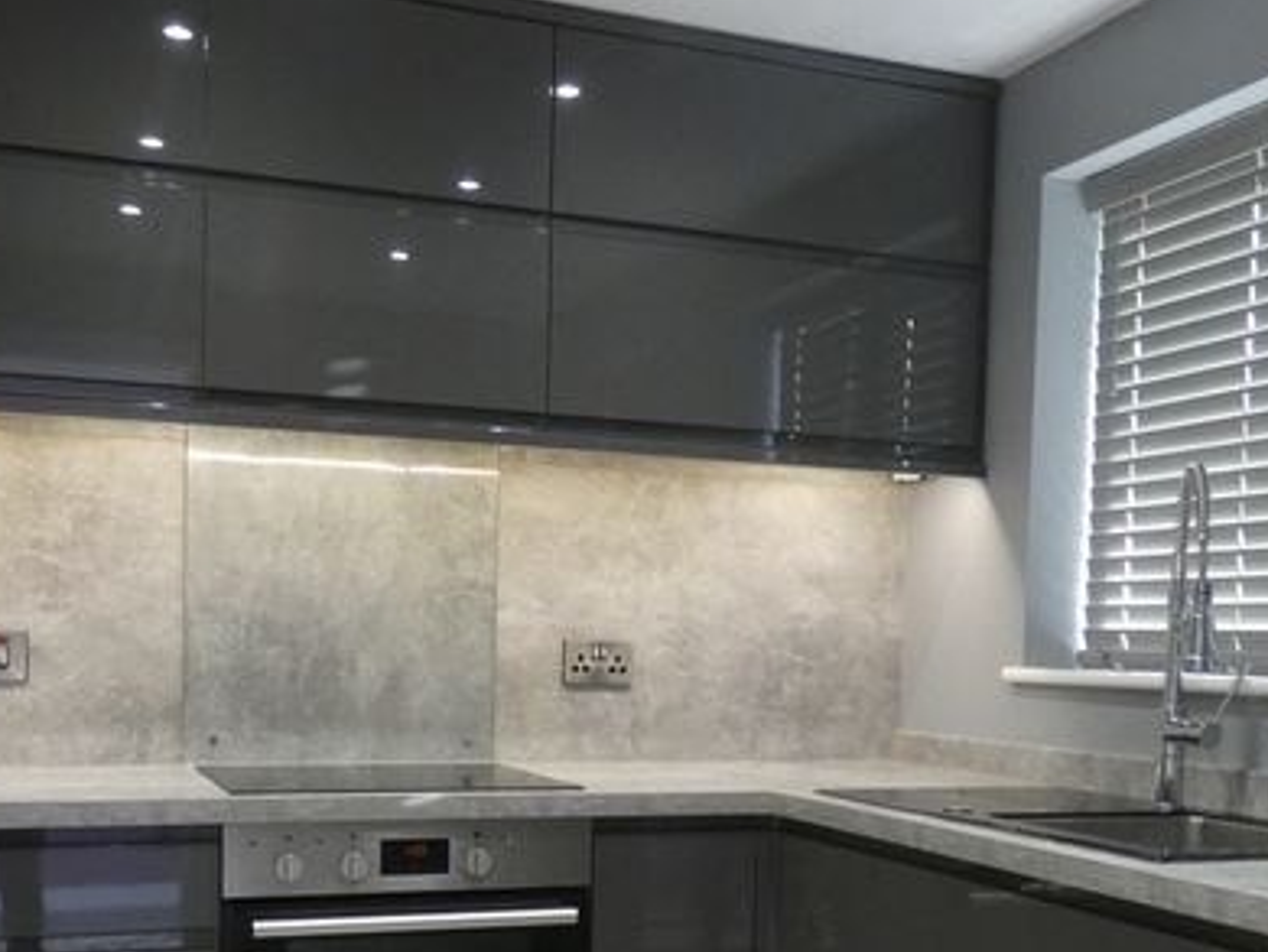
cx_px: 631
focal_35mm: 41
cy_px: 715
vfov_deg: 34.4
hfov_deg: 45.7
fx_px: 1503
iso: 500
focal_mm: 3.6
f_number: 2.8
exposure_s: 1/60
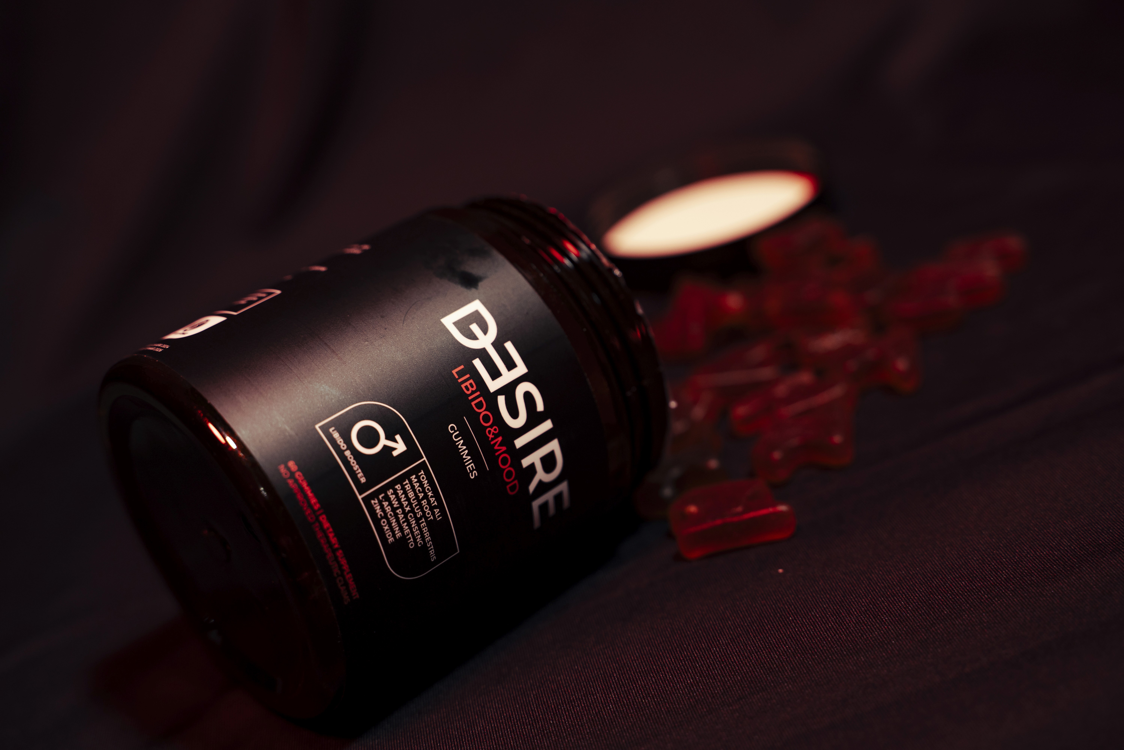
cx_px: 562
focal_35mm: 48
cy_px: 375
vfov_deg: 28.1
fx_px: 1499
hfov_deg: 41.1
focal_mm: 48
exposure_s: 1/125
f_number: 4.5
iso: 500
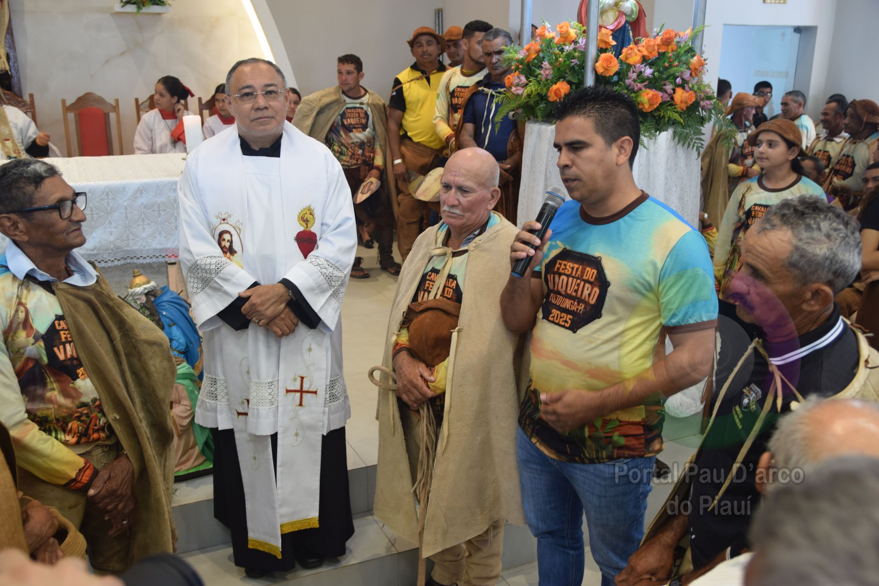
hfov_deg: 57.2
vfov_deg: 40.0
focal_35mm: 33
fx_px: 806
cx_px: 440
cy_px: 293
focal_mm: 22
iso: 320
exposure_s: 1/40
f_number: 3.5
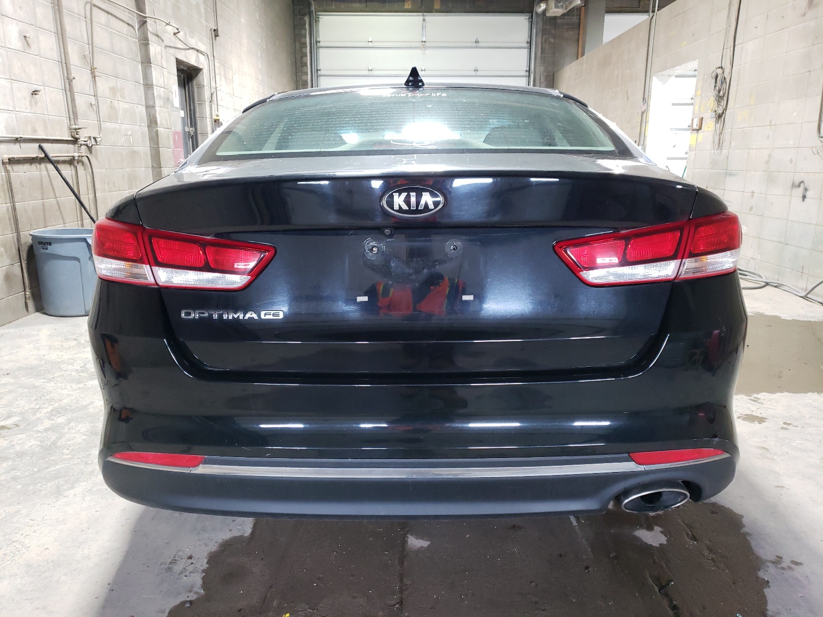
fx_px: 618
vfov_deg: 53.1
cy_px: 308
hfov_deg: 67.3
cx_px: 412
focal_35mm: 26
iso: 251
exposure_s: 1/40
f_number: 1.5
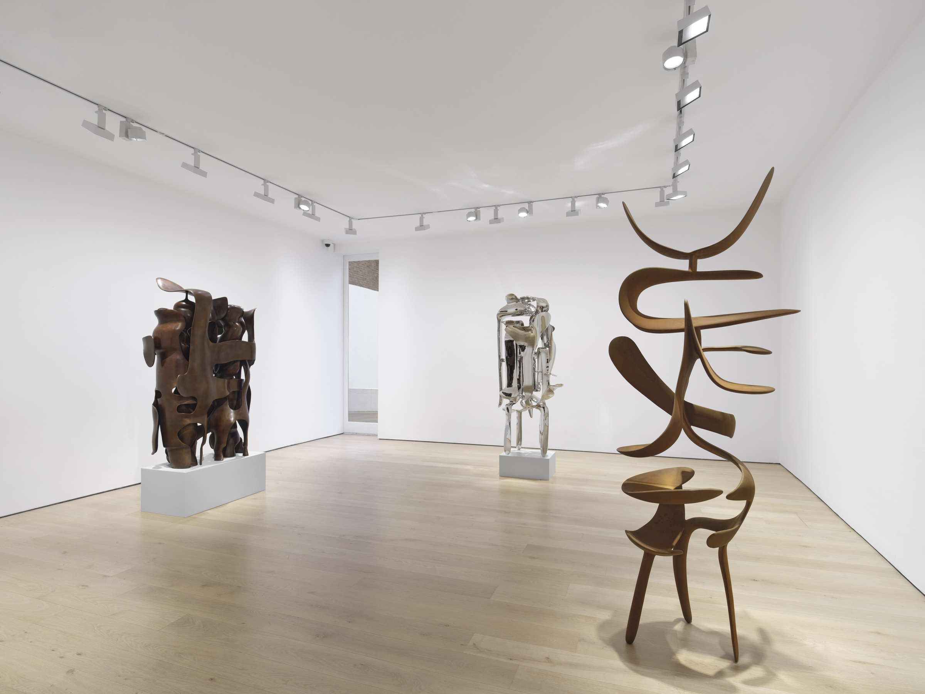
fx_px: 481
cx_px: 462
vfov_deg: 71.6
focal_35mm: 18
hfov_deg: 87.7
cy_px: 347
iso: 320
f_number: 10
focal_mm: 23
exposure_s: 1/10
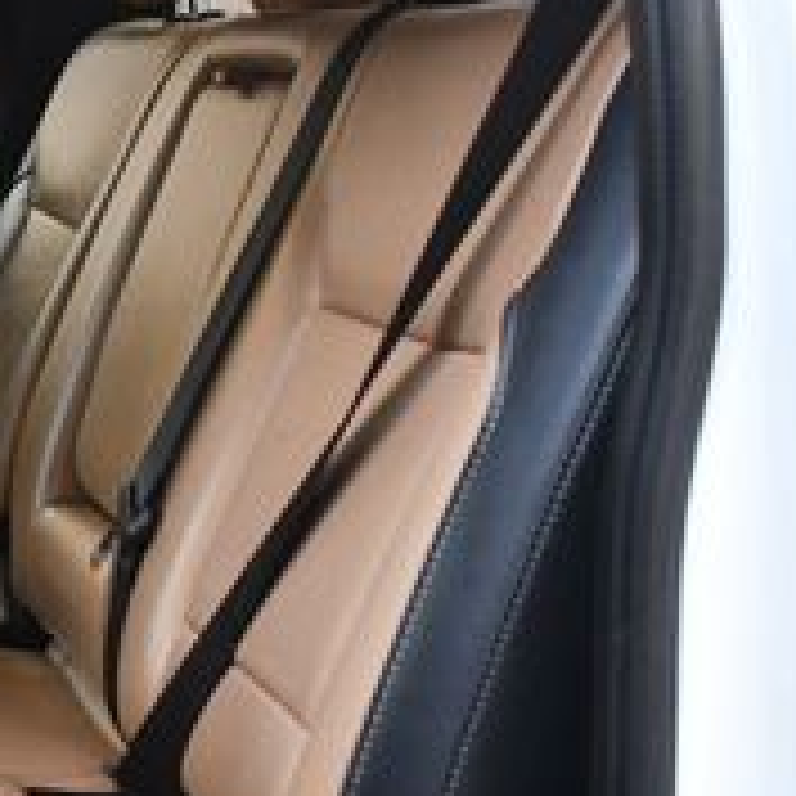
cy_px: 441
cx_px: -288
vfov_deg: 20.9
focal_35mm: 83
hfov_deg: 19.1
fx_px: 2159
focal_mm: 18
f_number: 3.5
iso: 900
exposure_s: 1/125
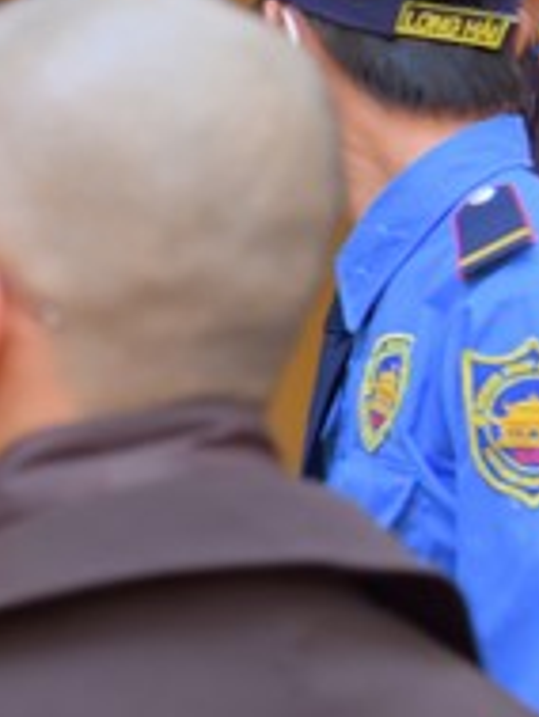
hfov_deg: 8.5
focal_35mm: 165
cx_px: -596
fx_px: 3422
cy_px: 336
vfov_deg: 12.0
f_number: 5
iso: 500
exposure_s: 1/125
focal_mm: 50
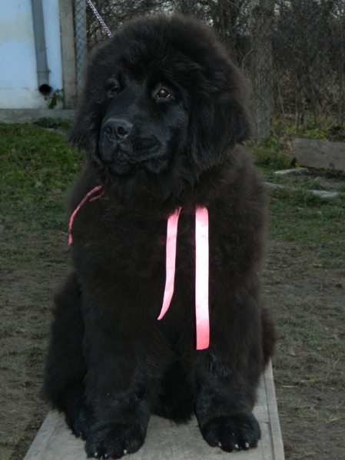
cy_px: 230
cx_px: 172
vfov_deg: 27.8
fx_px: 931
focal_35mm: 70
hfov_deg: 21.0
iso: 200
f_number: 4
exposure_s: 1/50
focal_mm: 12.6
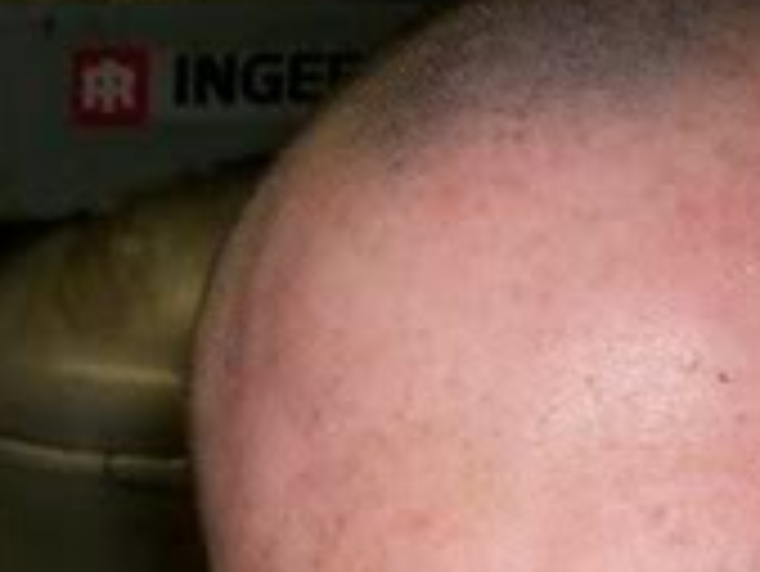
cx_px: 171
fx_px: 3735
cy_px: 851
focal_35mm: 170
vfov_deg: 8.6
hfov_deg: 11.6
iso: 140
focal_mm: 6
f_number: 4.5
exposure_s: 1/60
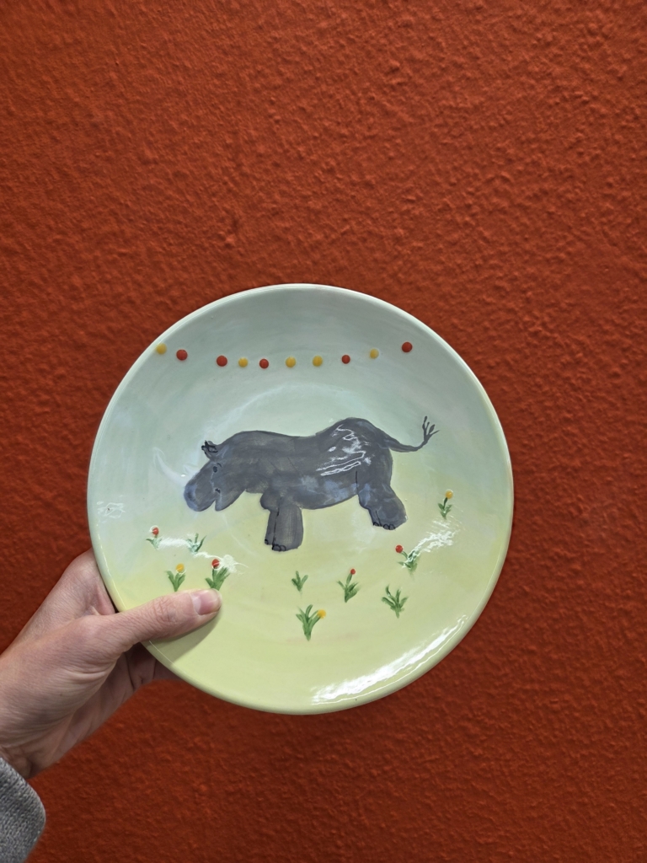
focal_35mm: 23
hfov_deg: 58.9
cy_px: 432
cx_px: 324
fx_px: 573
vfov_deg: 73.9
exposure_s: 1/100
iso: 100
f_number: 1.8
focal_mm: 5.4
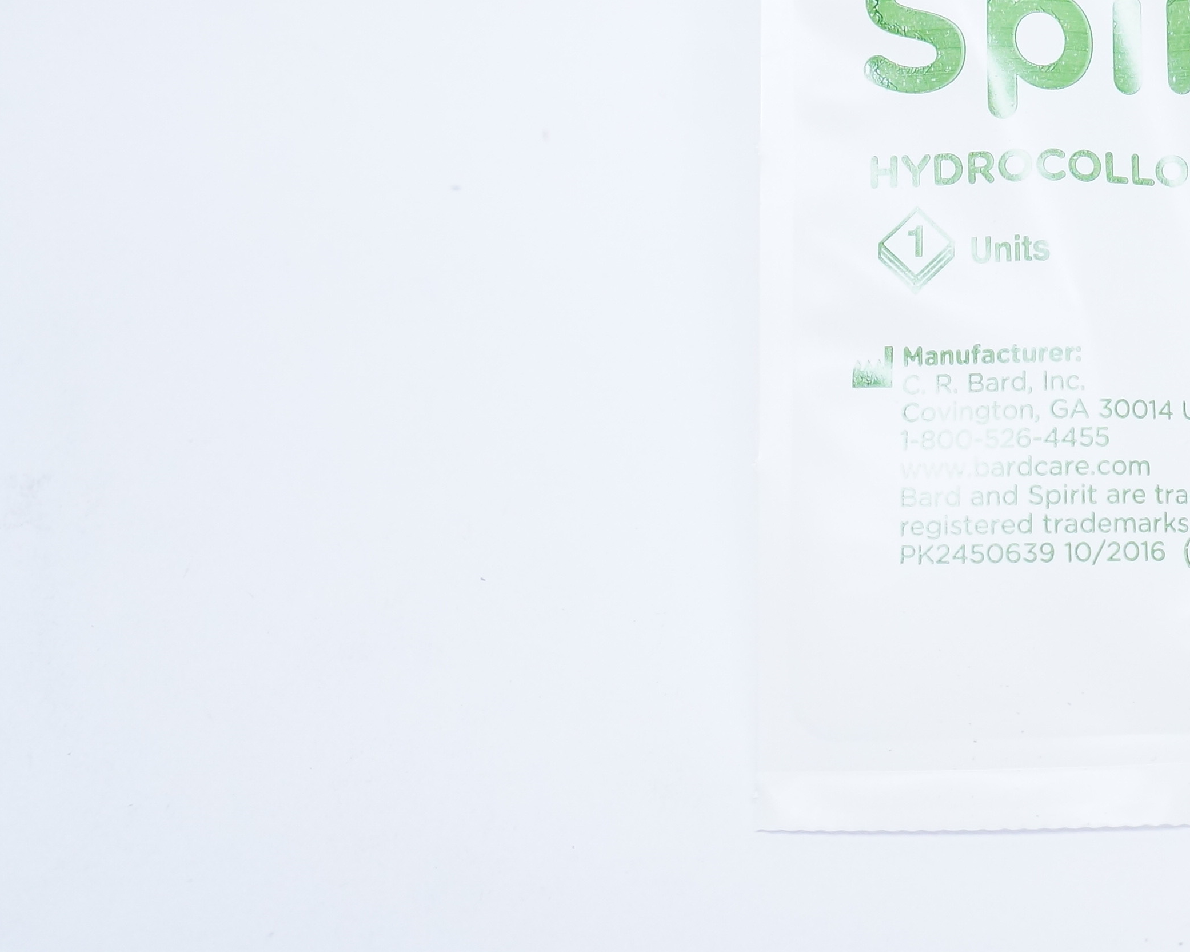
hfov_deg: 24.1
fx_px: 2571
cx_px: 1366
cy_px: 185
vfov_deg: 20.7
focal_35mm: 73
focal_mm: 22
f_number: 5.6
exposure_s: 1/125
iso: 1600
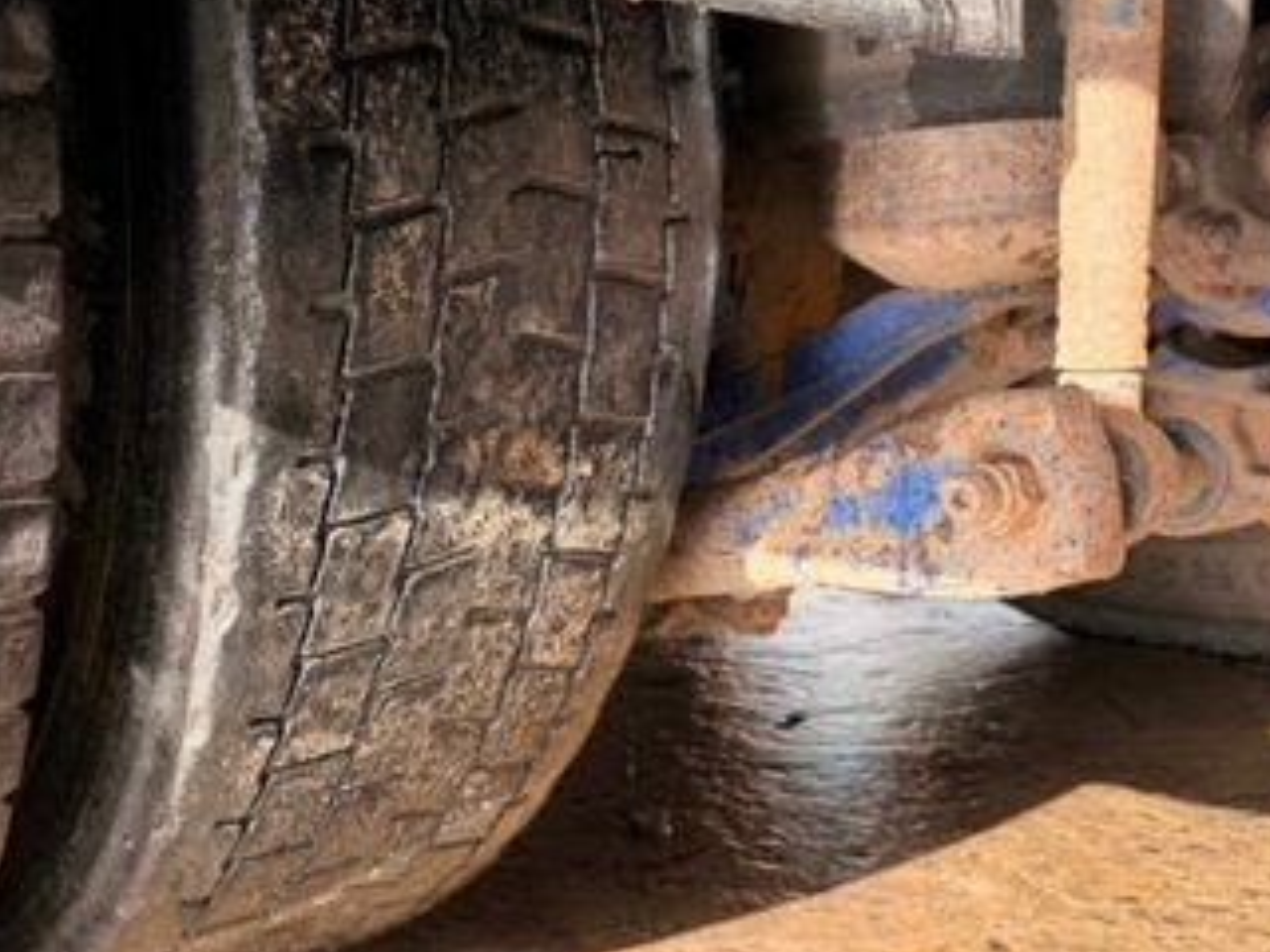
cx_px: 103
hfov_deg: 38.8
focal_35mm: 45
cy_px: 480
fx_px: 1651
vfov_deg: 32.2
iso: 80
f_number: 1.78
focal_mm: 6.76
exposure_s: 1/488
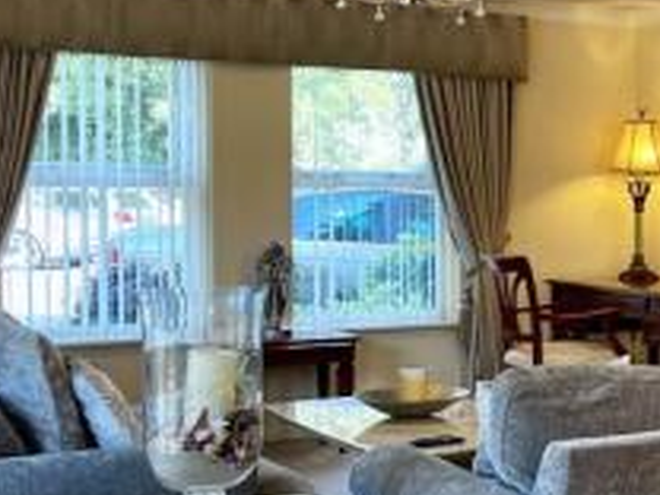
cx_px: 782
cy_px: 246
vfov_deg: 20.2
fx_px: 1392
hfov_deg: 24.3
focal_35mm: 73
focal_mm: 5.1
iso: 80
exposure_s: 1/100
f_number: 1.6
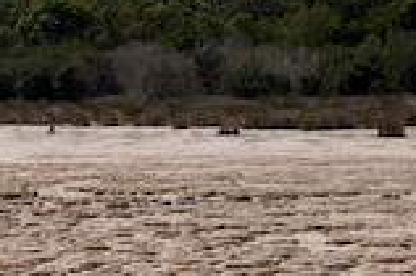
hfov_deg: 8.6
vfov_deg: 6.0
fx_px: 2632
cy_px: 360
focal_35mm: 228
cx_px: -355
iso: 320
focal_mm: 40
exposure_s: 1/640
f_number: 13
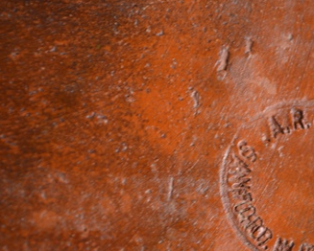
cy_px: 152
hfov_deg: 13.5
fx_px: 1319
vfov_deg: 10.9
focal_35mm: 142
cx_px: 263
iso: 450
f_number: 5.6
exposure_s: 1/60
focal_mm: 55
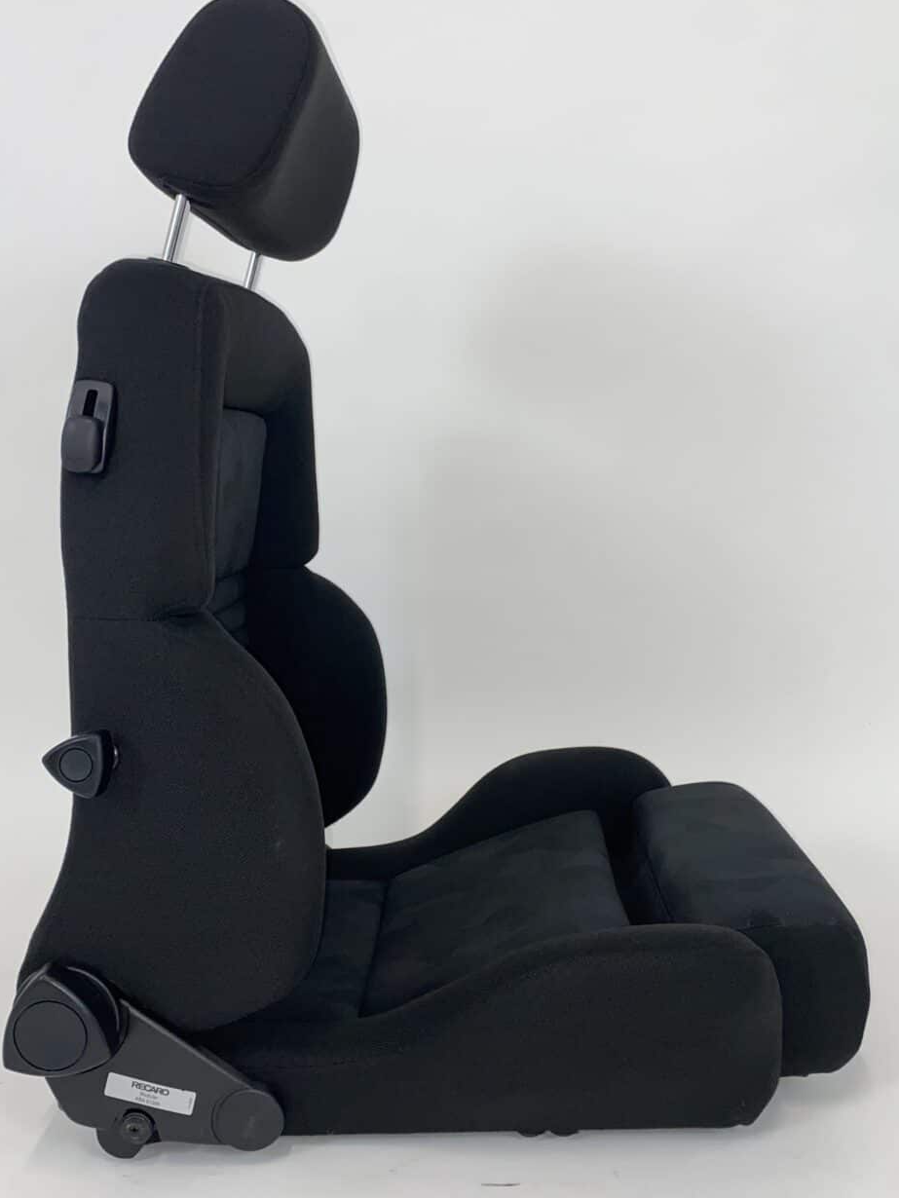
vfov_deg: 58.3
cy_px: 603
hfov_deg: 45.5
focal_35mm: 31
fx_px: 1073
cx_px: 440
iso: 64
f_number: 1.8
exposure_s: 1/100
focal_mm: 4.25
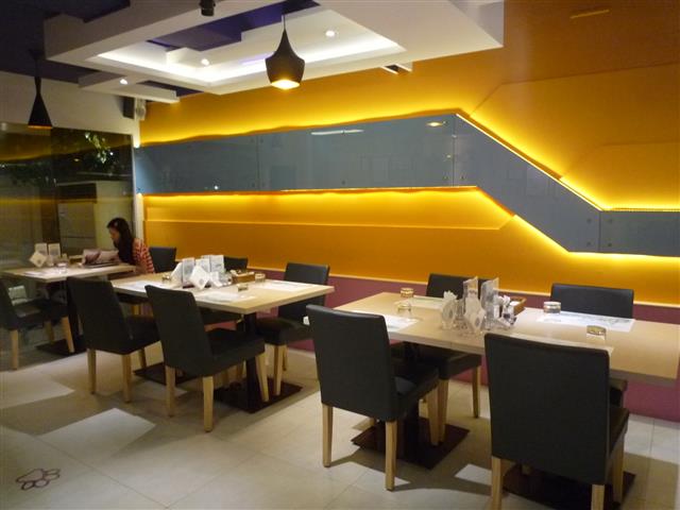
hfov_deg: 69.4
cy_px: 255
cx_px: 340
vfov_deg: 54.9
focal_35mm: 25
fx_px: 491
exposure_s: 1/30
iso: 400
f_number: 2.8
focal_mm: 4.4
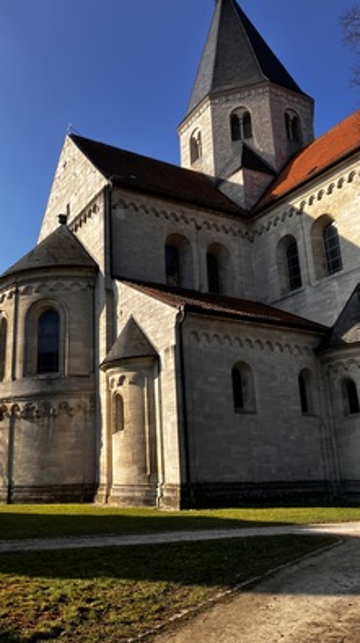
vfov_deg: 62.7
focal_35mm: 31
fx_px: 527
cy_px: 318
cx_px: 122
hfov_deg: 37.3
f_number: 1.8
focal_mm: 3.99
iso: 32
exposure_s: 1/1279
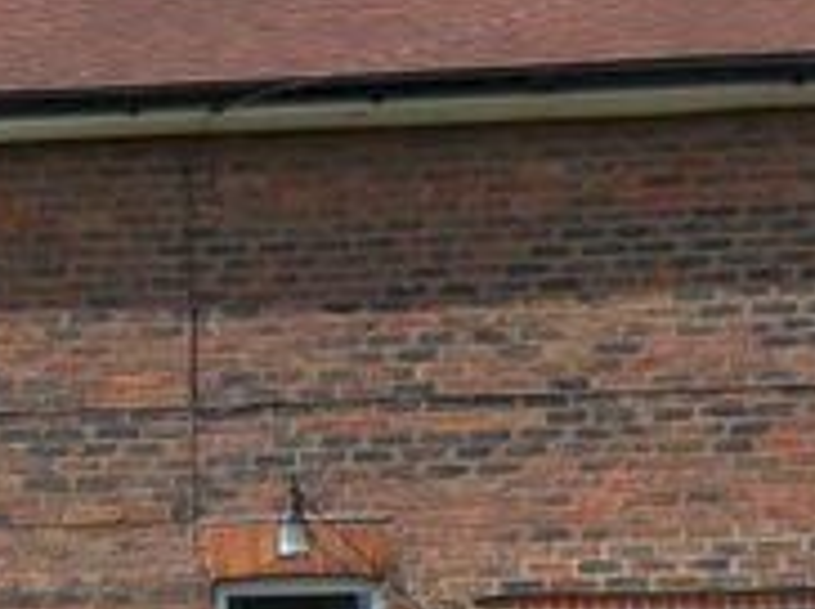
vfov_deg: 18.3
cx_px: 215
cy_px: 687
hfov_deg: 25.1
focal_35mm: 77
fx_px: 1811
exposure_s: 1/1000
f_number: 2.8
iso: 80
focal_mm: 3.6
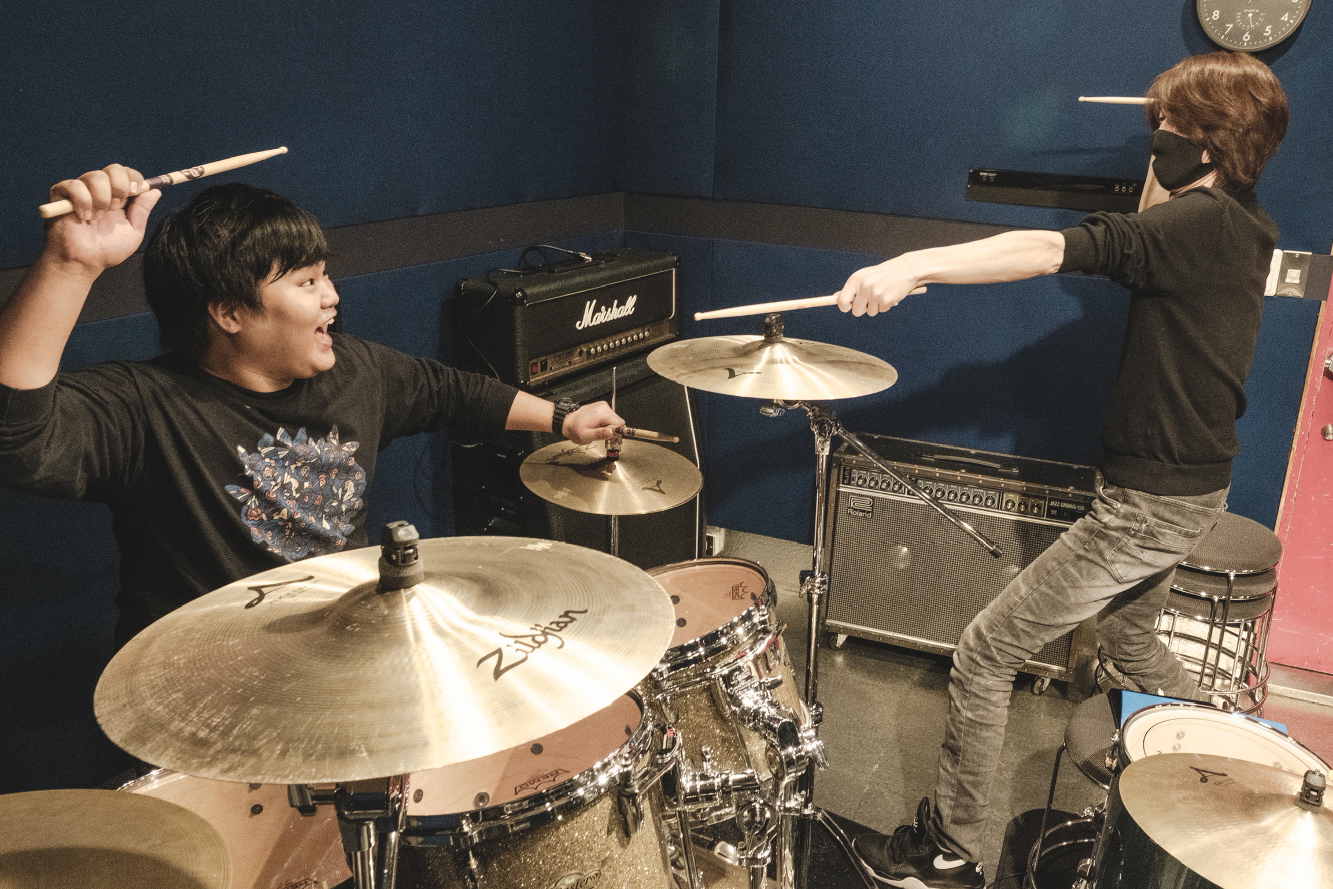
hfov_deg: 73.7
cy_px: 444
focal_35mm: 24
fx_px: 889
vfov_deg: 53.1
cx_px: 666
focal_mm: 16
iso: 6400
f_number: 8
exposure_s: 1/30
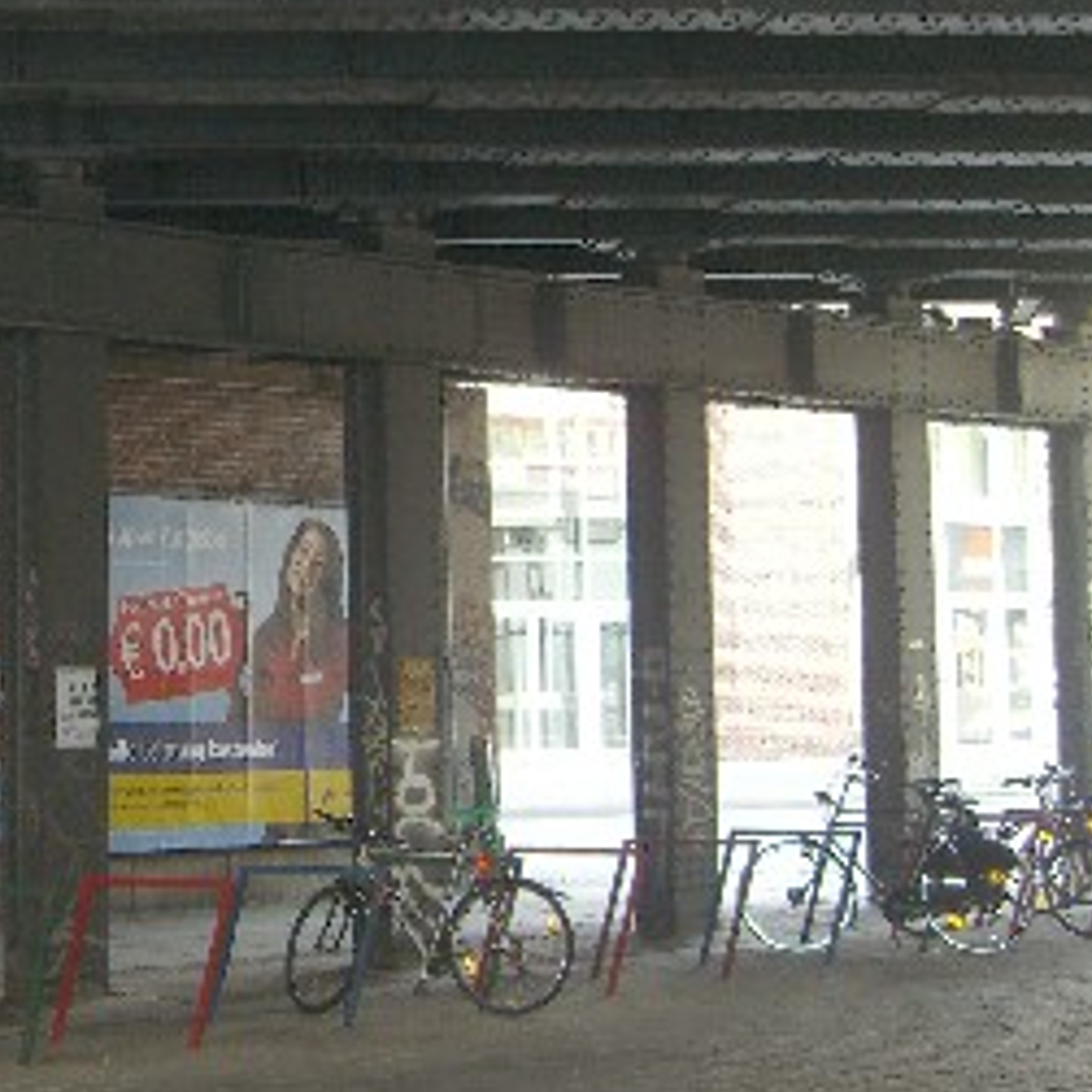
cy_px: 355
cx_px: -11
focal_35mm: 78
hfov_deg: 21.4
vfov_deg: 22.1
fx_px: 2784
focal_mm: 7.9
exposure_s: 1/60
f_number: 2.8
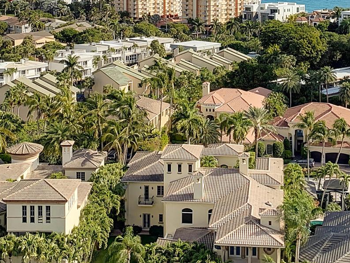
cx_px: 212
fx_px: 677
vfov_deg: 21.0
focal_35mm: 67
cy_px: -17
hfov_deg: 28.9
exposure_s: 1/3876
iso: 32
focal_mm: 4.3
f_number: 1.8
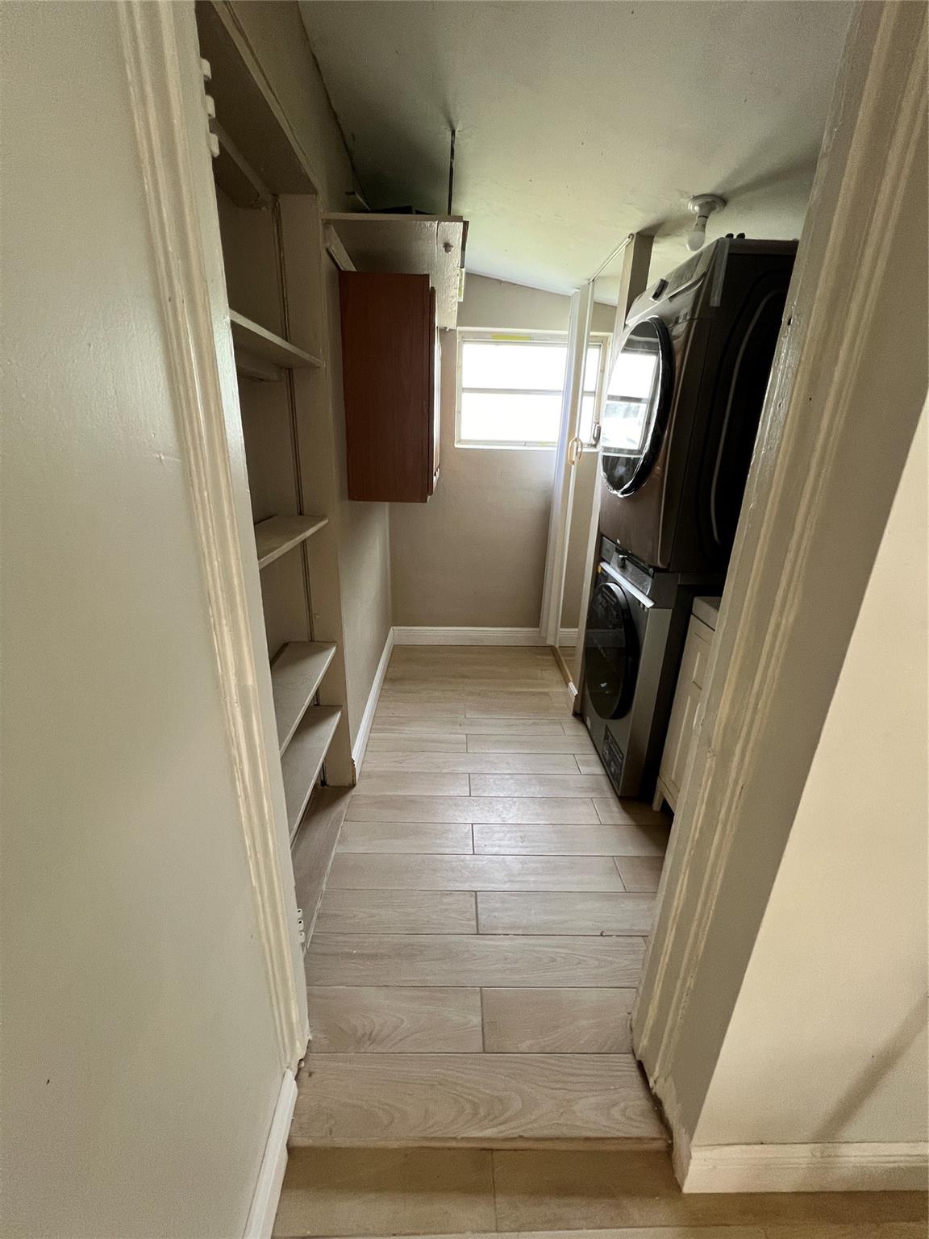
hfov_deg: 89.9
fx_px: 465
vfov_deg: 106.2
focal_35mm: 13
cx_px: 464
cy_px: 620
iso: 250
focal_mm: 1.57
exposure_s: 1/71
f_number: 1.8
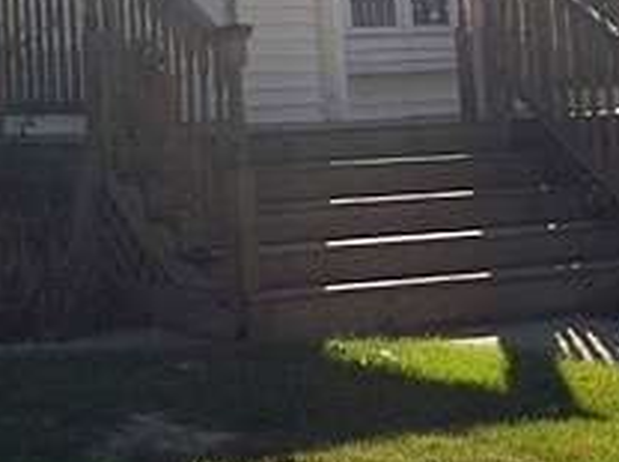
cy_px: -39
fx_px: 1552
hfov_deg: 22.0
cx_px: 65
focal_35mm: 87
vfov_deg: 16.4
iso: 80
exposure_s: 1/160
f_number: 8.9
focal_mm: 4.9
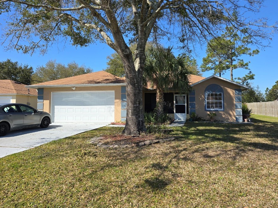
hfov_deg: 67.3
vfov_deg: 52.9
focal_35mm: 26
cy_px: 91
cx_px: 145
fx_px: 209
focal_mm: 6.3
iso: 12
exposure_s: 1/640
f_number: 1.7
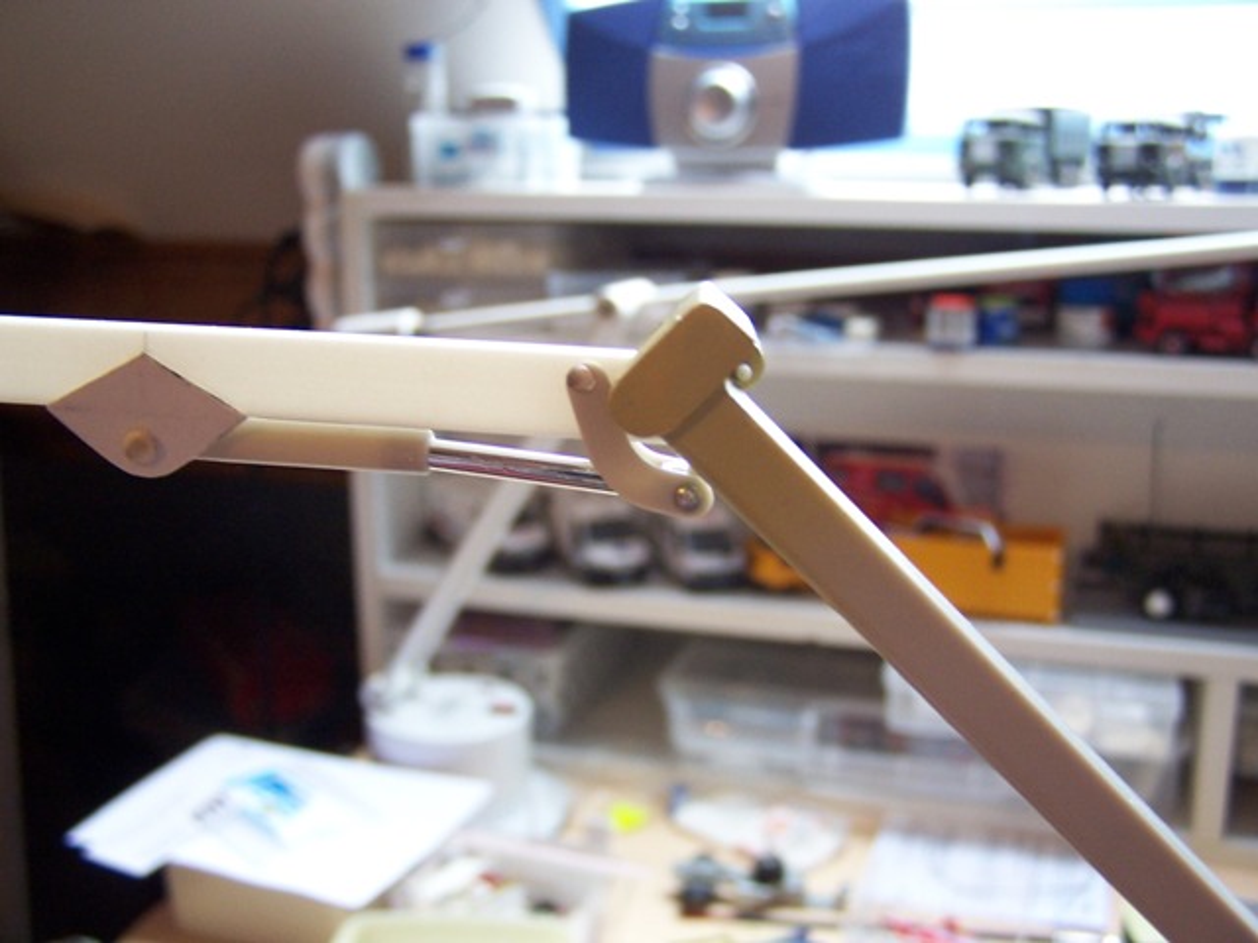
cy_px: 472
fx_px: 1381
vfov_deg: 37.7
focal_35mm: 38
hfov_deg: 49.0
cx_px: 629
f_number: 2.8
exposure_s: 1/30
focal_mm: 6.3
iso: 140
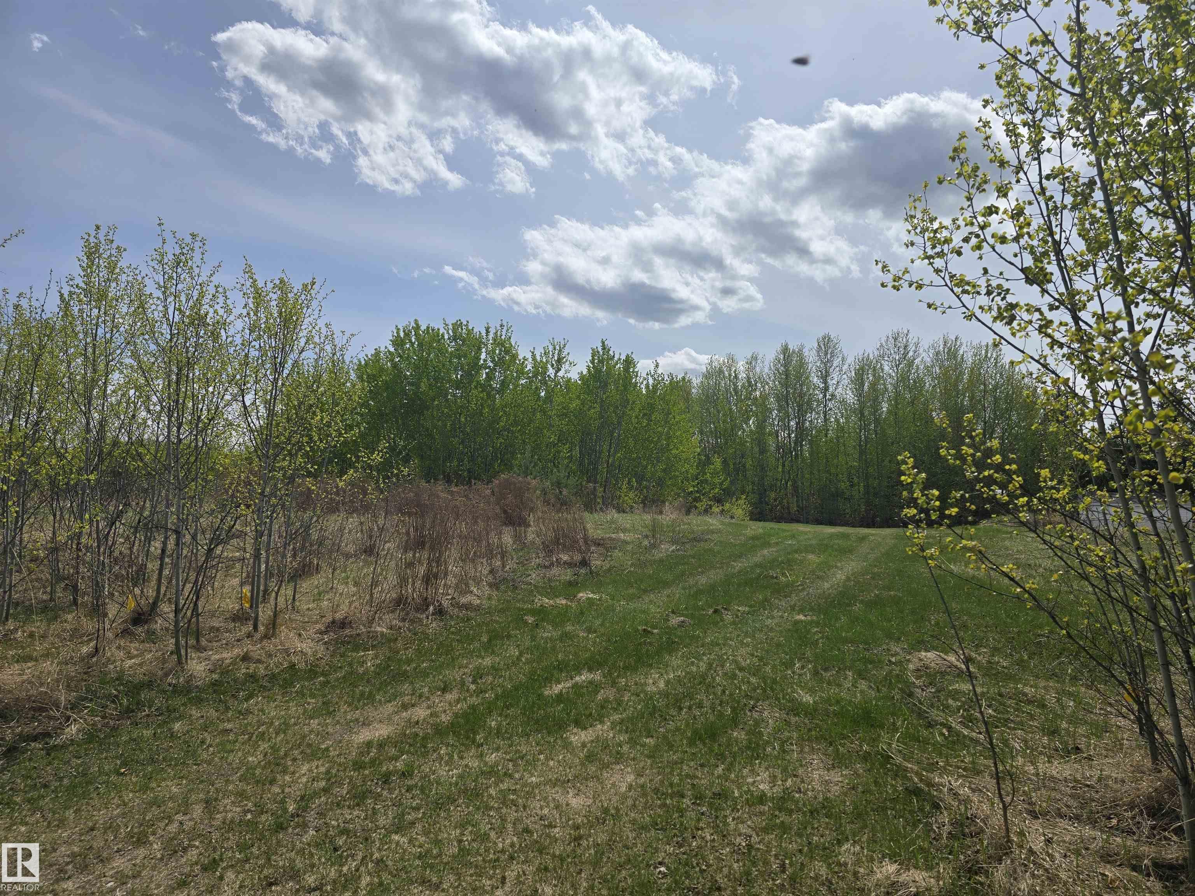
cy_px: 448
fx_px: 794
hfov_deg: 73.9
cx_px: 598
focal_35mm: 23
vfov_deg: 58.9
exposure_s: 1/1636
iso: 12
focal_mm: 6.3
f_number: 1.7
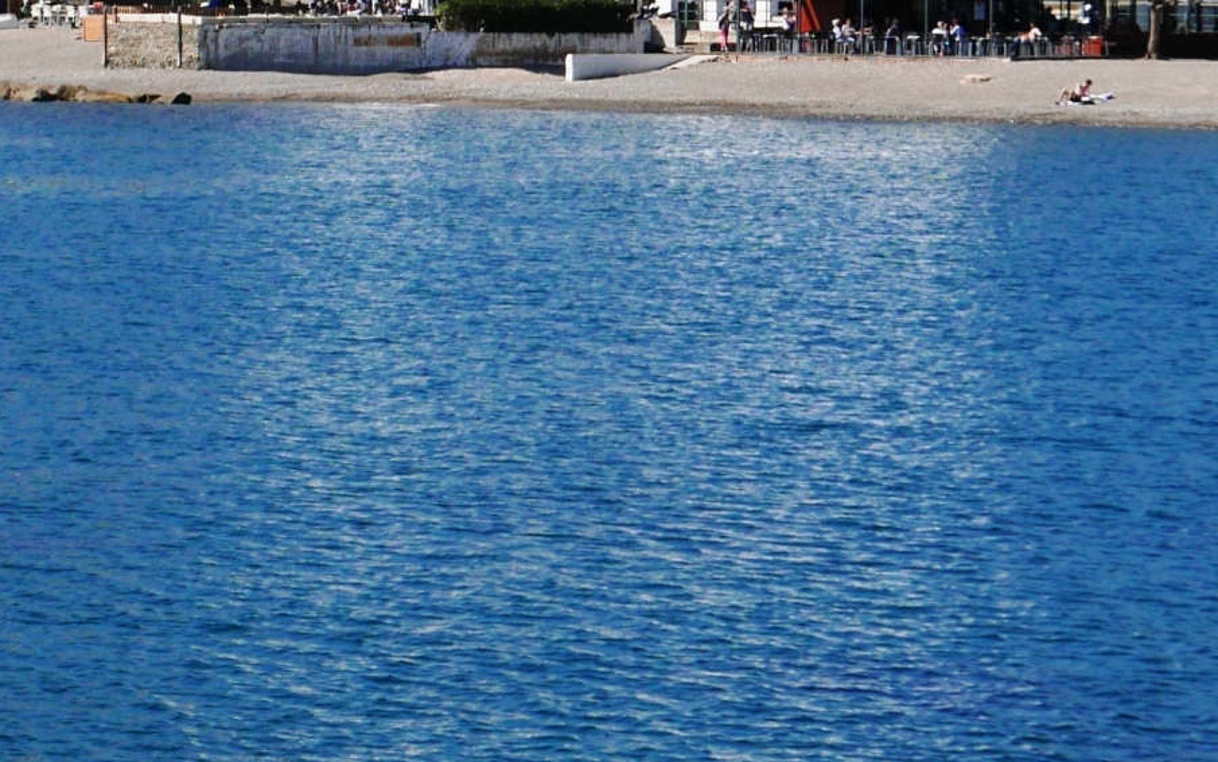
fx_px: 7171
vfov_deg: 6.1
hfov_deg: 9.5
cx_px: -491
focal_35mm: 216
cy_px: -116
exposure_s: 1/1600
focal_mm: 29.3
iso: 200
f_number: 5.6
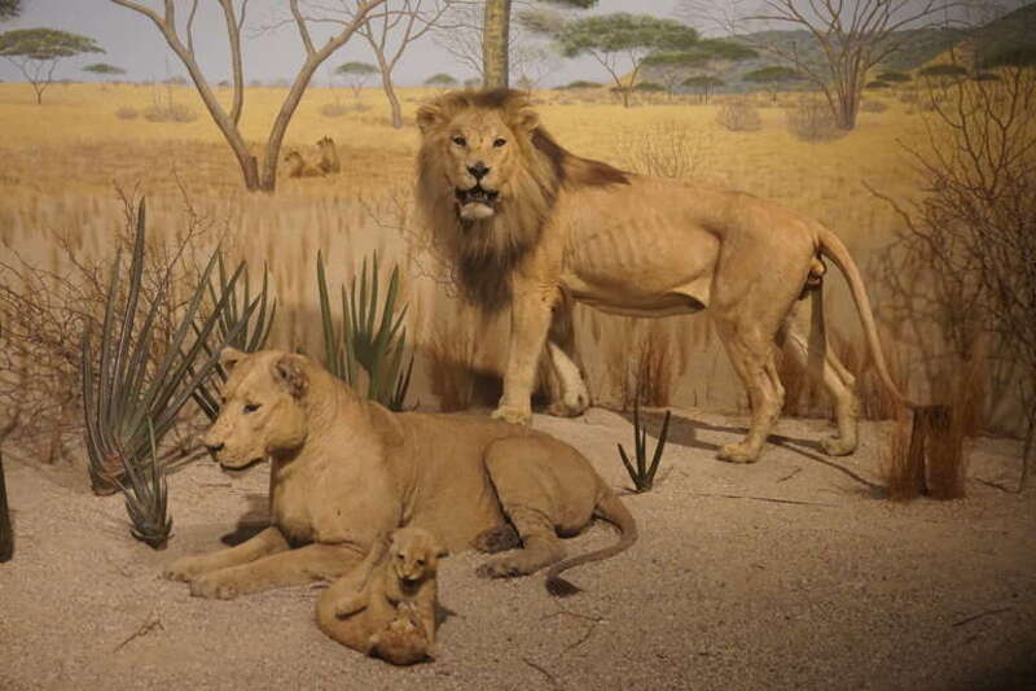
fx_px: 1597
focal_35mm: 56
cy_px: 346
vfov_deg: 24.4
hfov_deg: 35.9
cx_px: 518
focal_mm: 37
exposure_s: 1/100
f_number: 5.6
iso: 3200
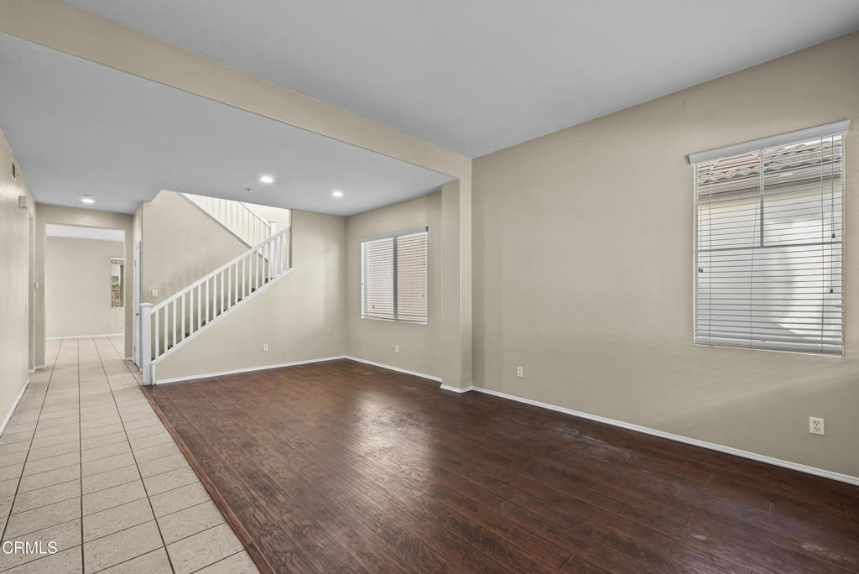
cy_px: 287
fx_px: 358
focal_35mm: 15
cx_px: 430
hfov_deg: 100.4
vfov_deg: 77.4
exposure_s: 1.3
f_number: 9
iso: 250
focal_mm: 15
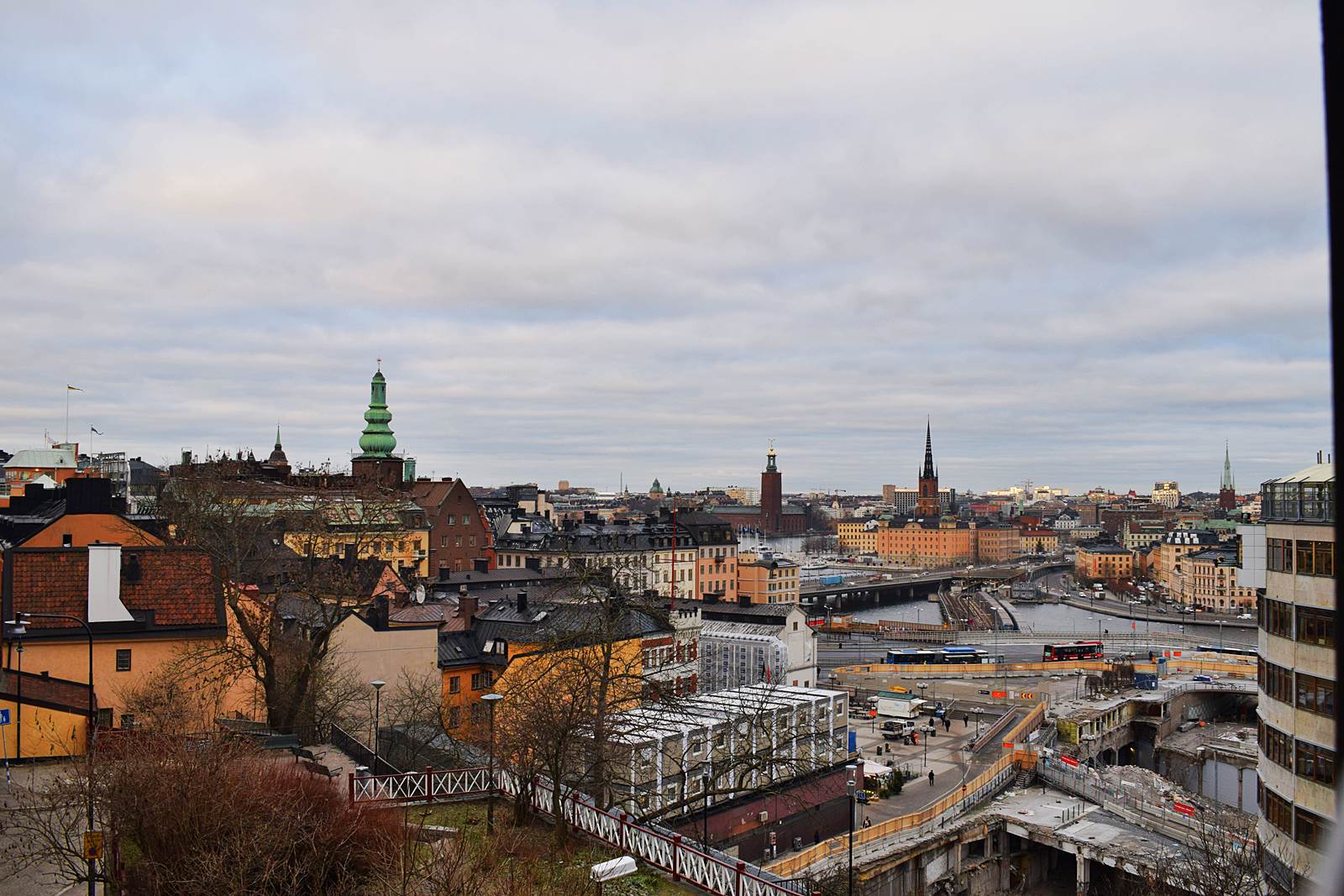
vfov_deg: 40.0
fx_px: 1232
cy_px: 448
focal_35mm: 33
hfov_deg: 57.2
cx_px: 672
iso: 400
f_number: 6.3
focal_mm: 22
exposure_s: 1/160
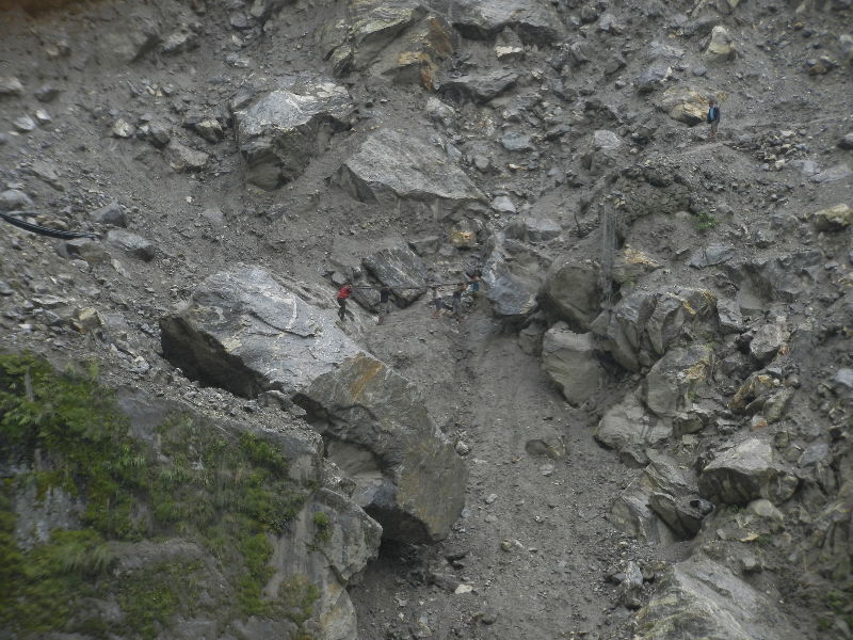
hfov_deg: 10.5
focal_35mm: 189
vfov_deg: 7.9
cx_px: 426
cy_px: 320
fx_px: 4657
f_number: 5.3
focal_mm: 34
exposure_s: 1/160
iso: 160
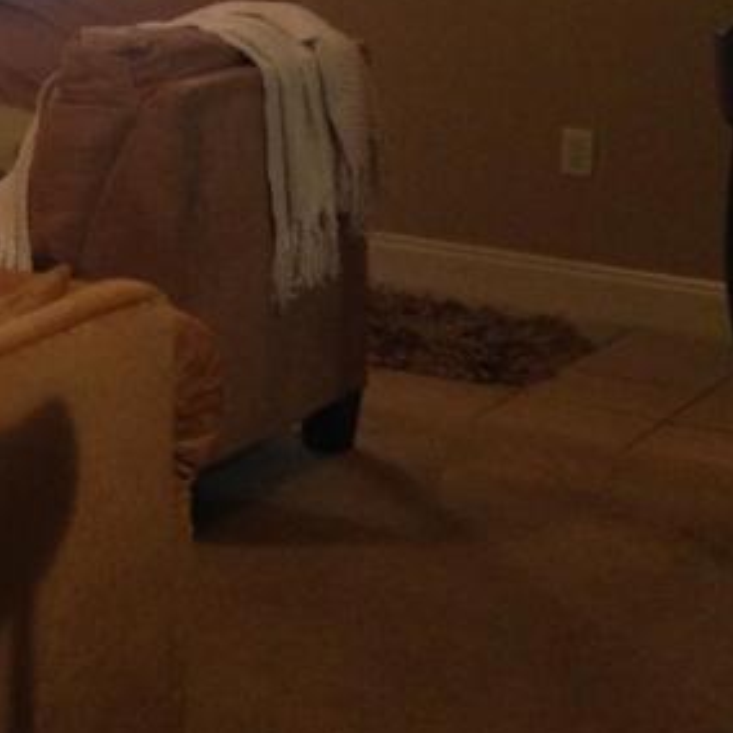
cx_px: -503
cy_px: -36
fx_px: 2515
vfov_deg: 16.2
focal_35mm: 105
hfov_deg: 14.9
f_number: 2.4
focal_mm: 4.12
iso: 250
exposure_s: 1/20
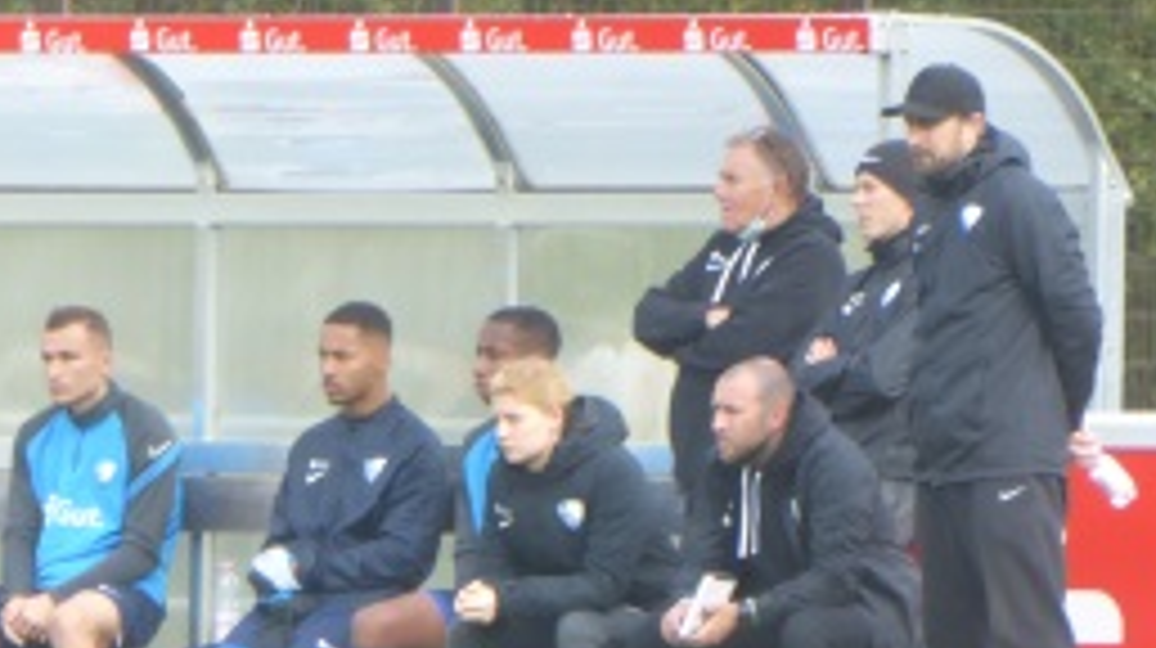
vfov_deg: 0.9
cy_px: 369
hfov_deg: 1.6
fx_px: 42138
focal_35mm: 1376
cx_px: 738
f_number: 6.4
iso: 250
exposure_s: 1/125
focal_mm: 129
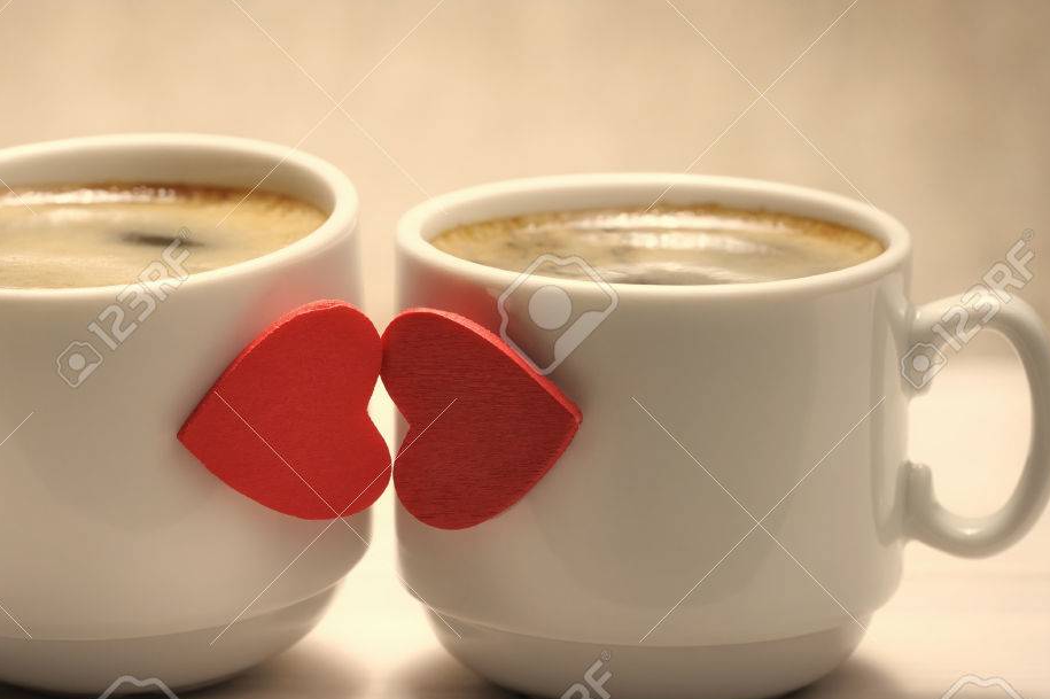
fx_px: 6209
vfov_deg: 6.4
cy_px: 267
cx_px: 337
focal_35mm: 213
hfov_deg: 9.7
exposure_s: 1/160
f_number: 10
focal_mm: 150
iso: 200
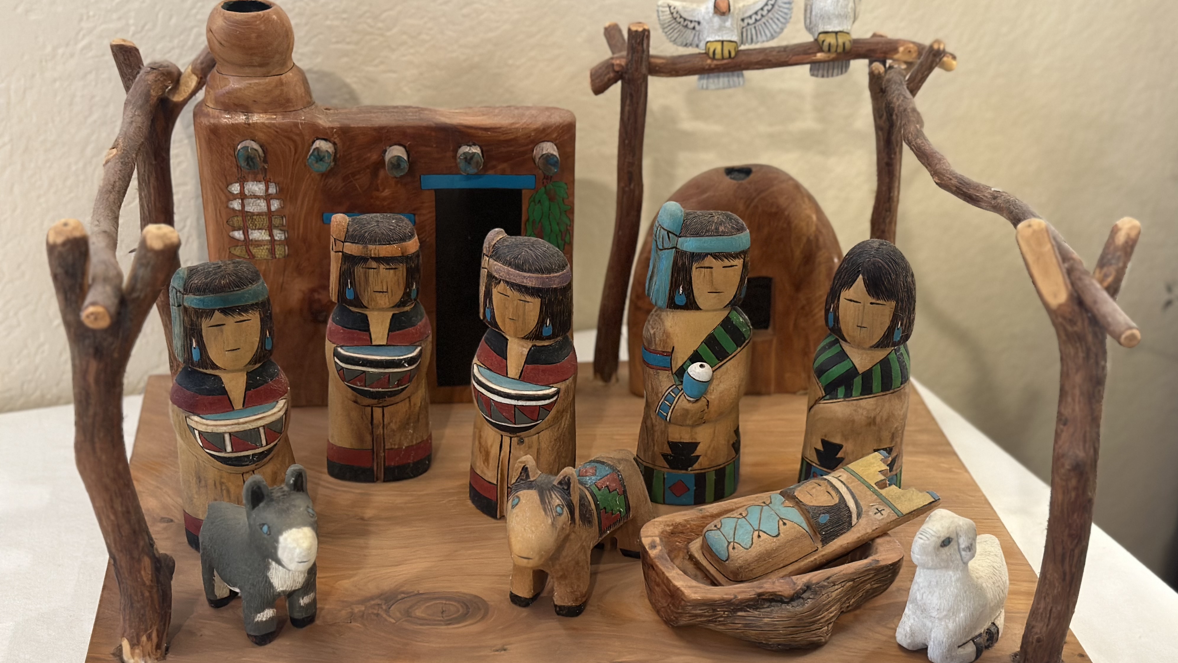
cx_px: 597
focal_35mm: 53
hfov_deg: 39.2
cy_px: 379
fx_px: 1656
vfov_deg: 22.6
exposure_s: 1/40
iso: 400
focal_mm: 6.86
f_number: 1.78
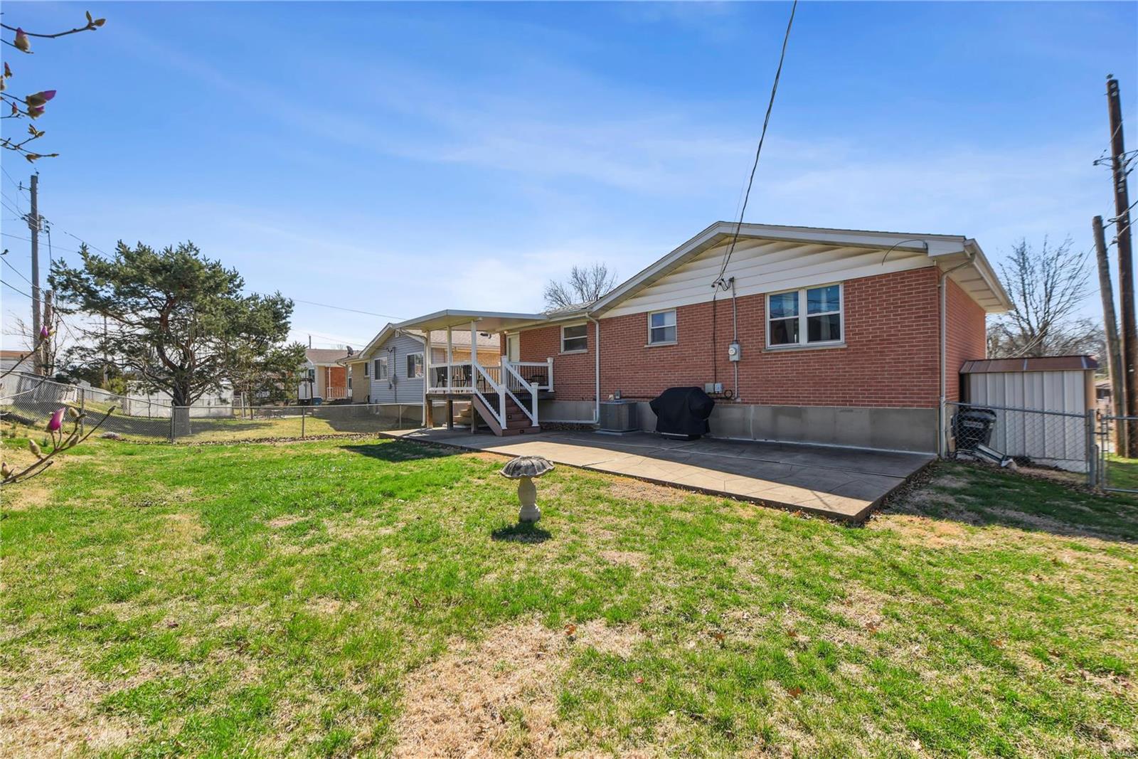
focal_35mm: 14
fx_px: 443
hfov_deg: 104.2
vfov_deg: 81.2
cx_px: 569
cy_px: 380
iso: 400
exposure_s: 1/2500
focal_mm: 14
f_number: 5.6
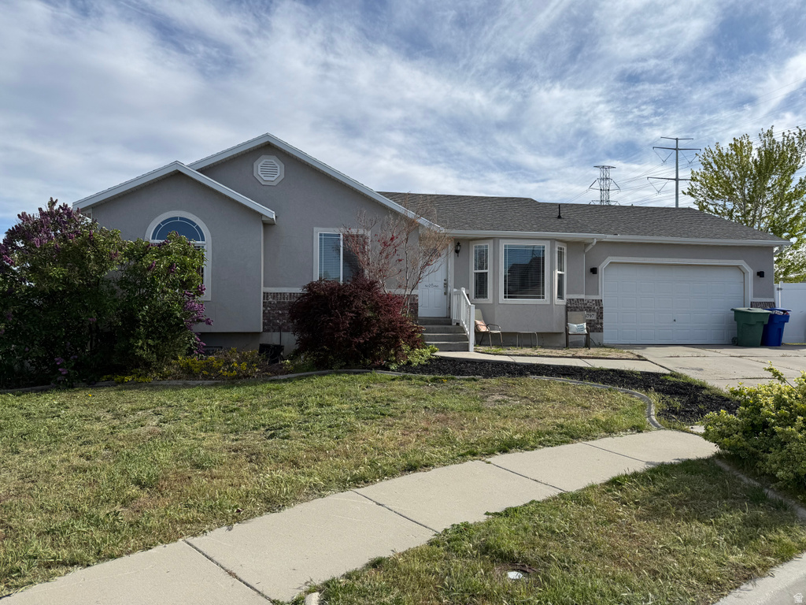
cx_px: 403
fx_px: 559
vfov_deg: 56.8
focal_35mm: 24
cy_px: 302
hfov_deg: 71.6
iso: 80
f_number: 1.78
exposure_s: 1/5714
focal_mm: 6.76
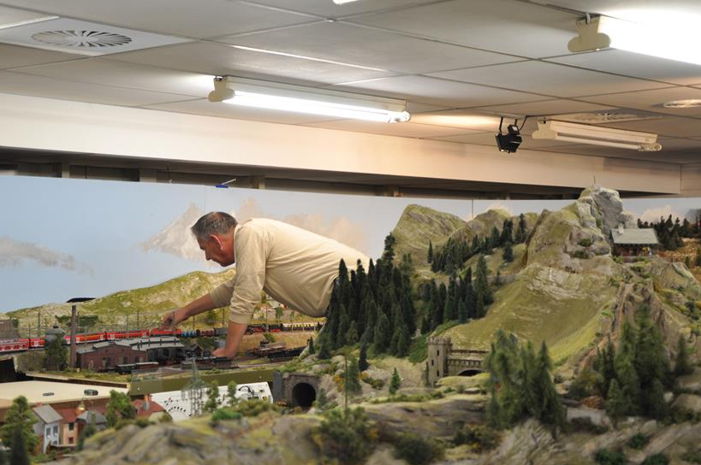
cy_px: 278
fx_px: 1276
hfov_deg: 30.6
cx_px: 281
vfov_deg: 20.7
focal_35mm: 66
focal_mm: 35
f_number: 5.6
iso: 400
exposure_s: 1/30
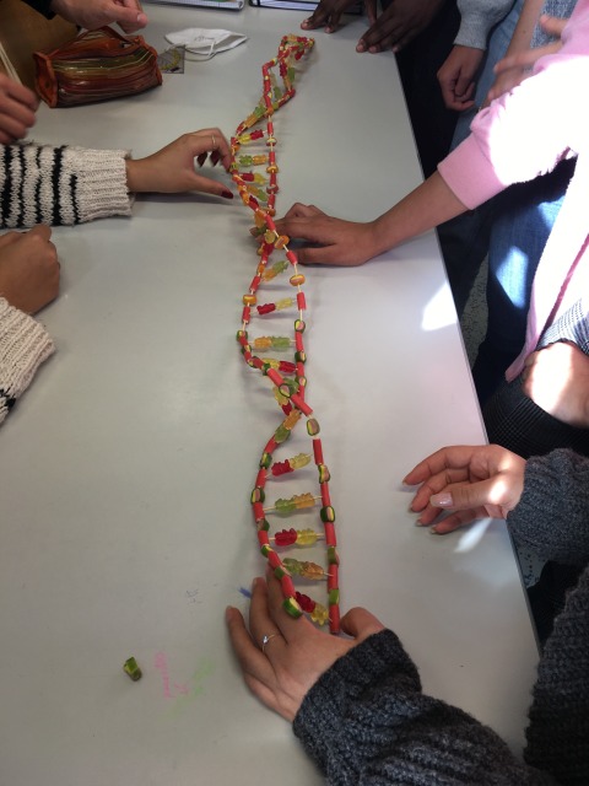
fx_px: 658
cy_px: 393
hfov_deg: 48.2
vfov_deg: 61.7
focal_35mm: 29
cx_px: 294
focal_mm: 4.15
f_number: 2.2
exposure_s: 1/50
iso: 25
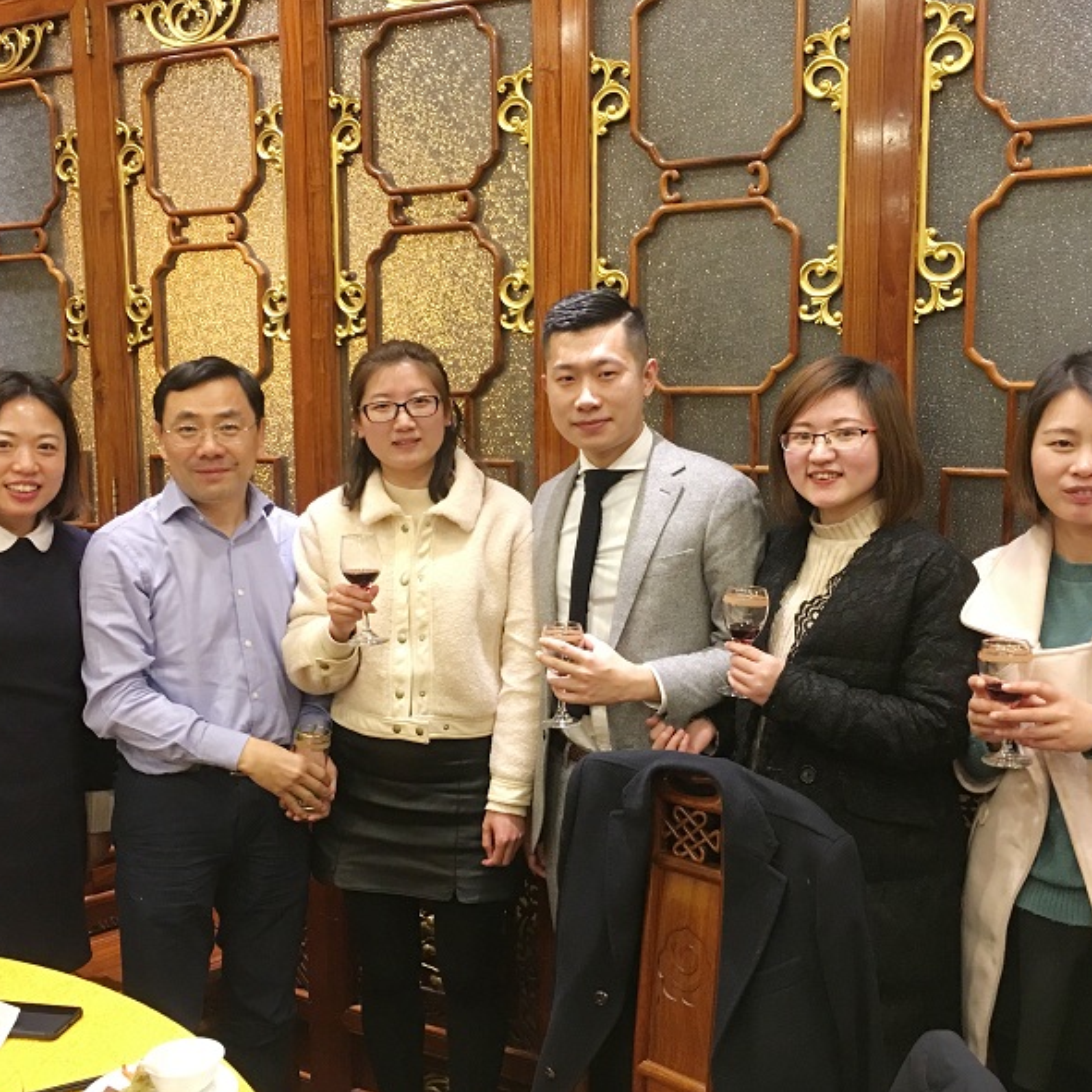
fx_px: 1249
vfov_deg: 47.2
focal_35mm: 35
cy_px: 548
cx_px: 563
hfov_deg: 47.2
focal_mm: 4.15
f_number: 2.2
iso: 100
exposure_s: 1/17
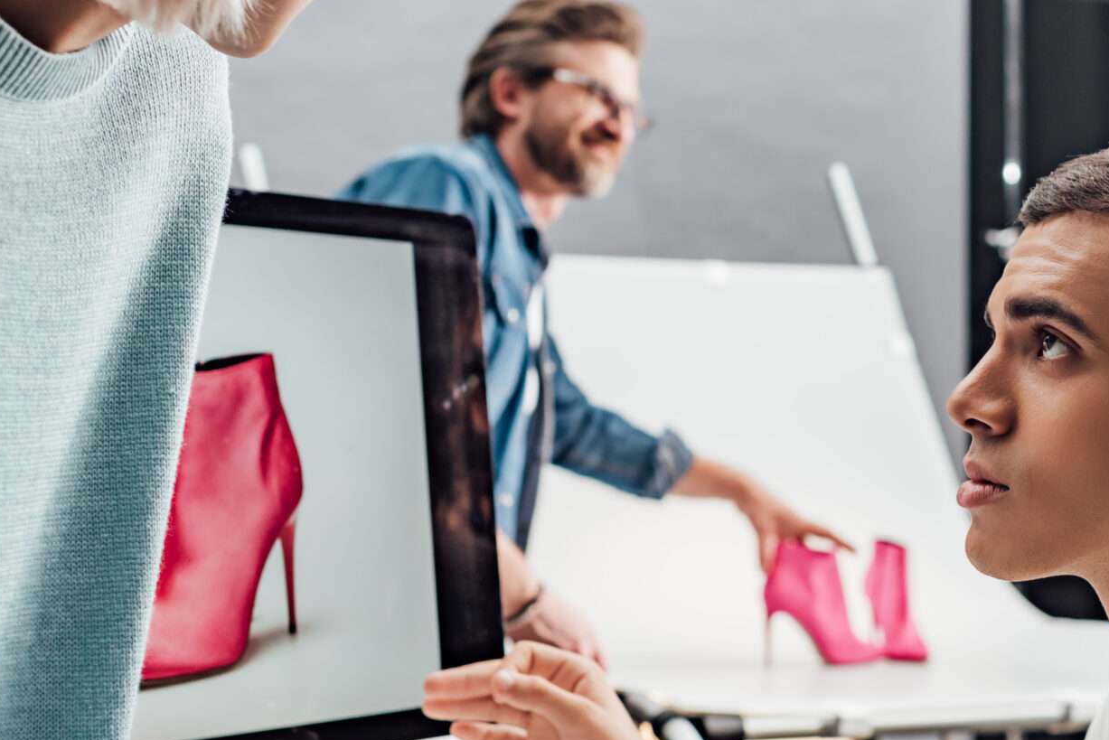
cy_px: 440
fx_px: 2249
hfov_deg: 27.4
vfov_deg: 18.7
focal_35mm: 73
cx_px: 812
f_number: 3.5
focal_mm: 35
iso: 100
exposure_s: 1/250
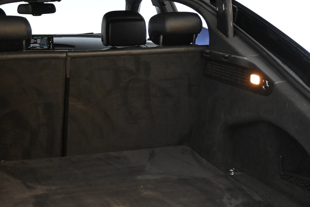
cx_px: 152
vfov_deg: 20.9
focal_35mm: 65
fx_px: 560
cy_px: 126
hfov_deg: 31.0
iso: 6400
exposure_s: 1/50
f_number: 5
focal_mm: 32.5
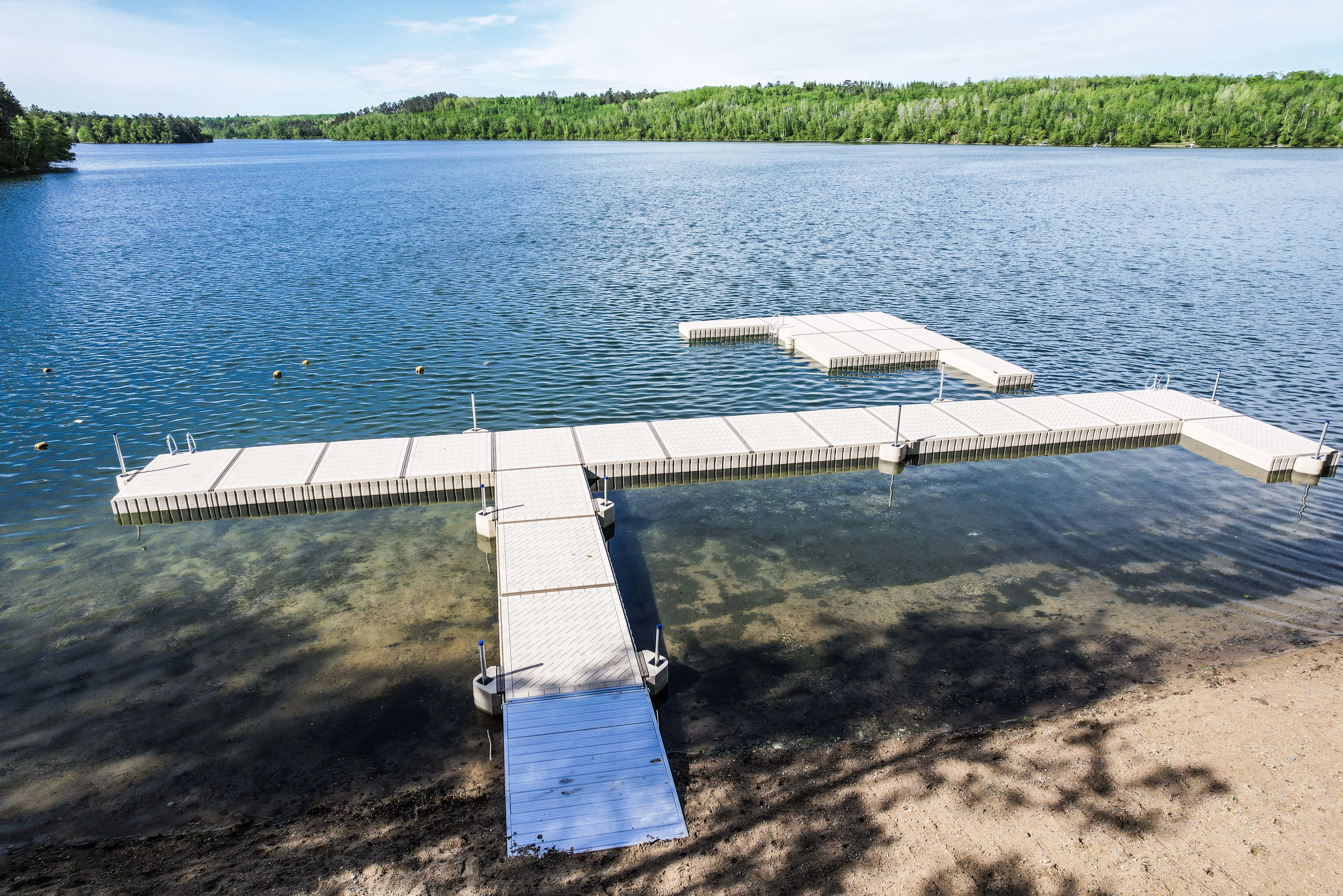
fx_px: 821
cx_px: 672
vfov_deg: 57.2
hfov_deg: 78.6
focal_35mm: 22
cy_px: 448
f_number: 2.8
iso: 100
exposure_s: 1/1250
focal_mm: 8.38
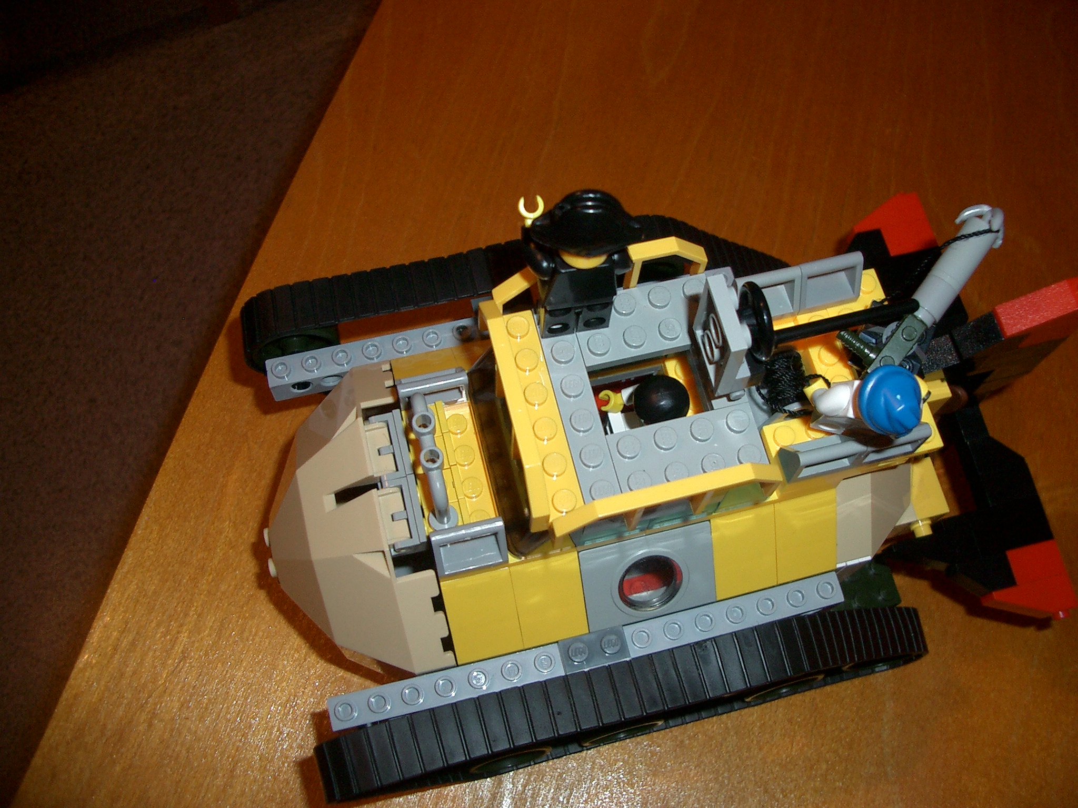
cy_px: 404
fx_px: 1090
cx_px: 539
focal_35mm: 35
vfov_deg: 40.7
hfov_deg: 52.6
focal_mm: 5.8
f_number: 2.6
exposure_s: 1/40
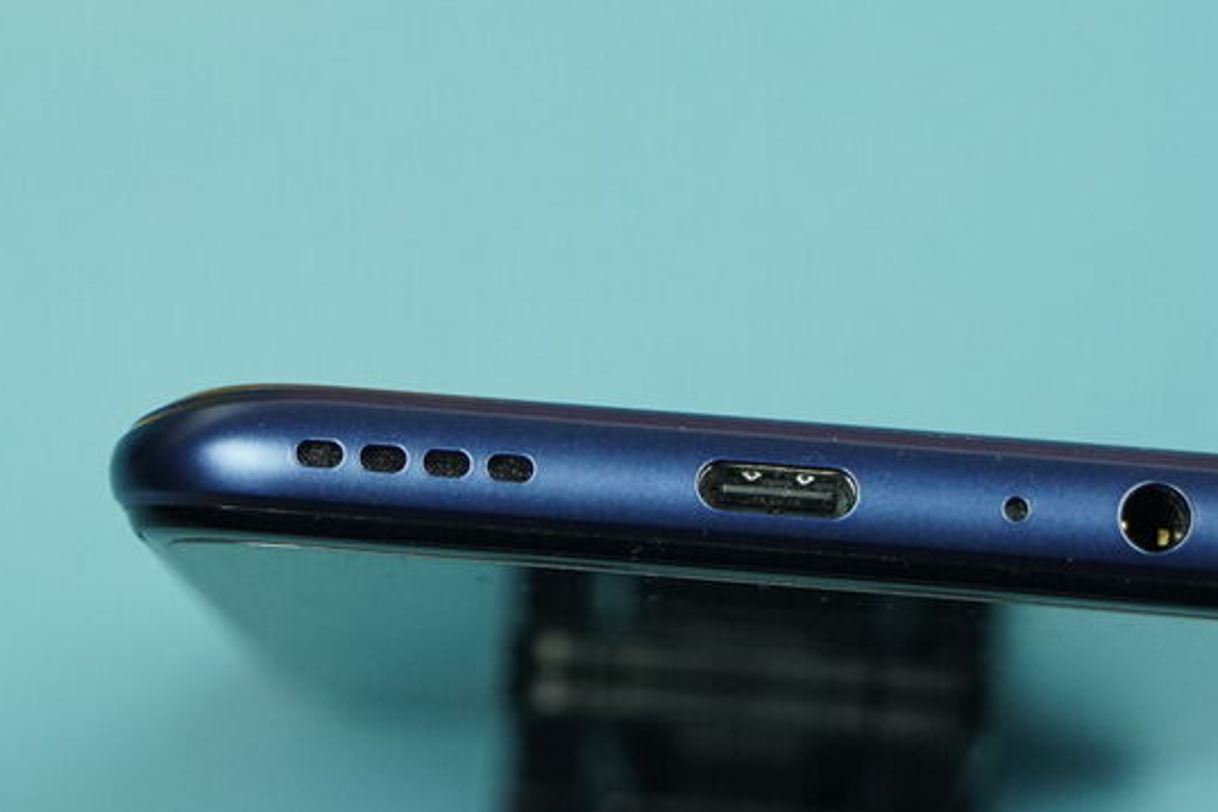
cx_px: 798
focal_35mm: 108
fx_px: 3654
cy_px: 510
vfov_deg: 12.7
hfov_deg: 18.9
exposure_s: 1/320
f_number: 7.1
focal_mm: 70
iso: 3200
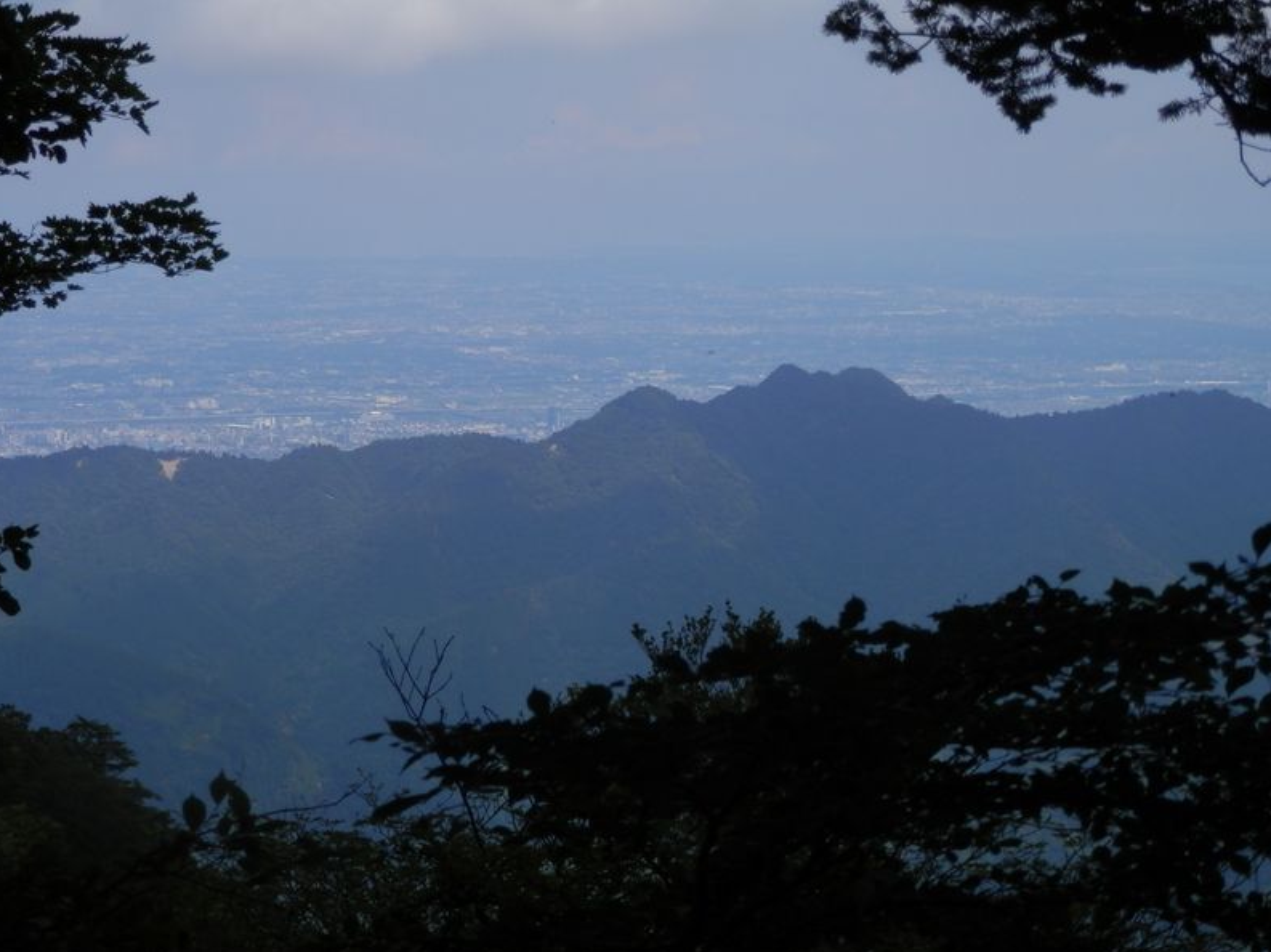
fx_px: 3927
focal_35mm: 107
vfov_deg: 13.8
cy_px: 479
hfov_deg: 18.4
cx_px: 631
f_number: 5
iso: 80
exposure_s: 1/800
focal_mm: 19
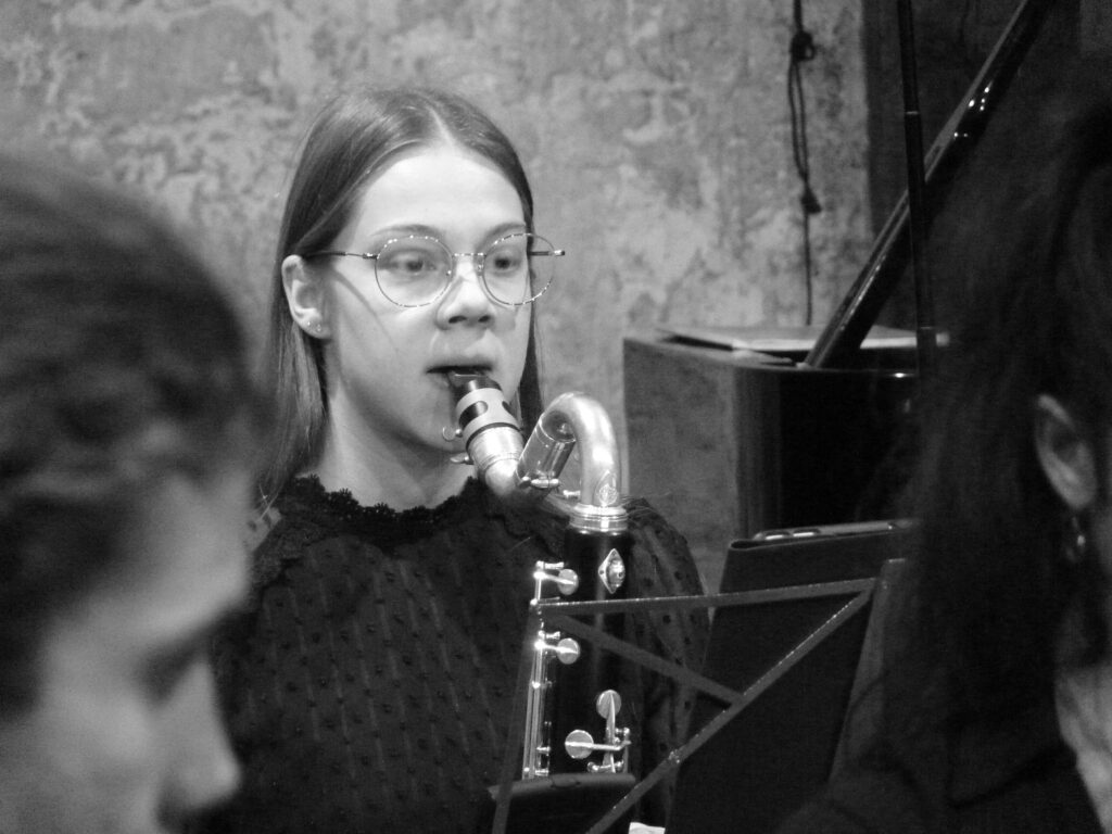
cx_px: 556
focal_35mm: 293
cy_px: 417
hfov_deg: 6.8
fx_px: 9412
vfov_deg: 5.1
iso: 1250
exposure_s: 1/15
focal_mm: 52.1
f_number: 3.7
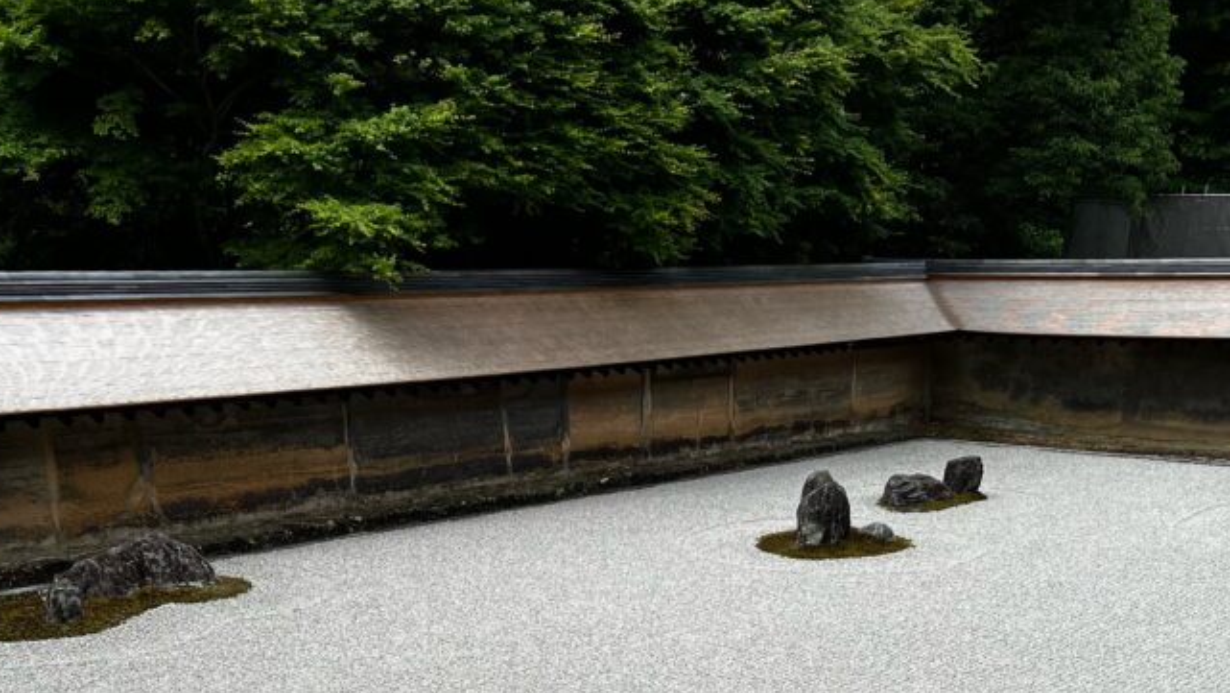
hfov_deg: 39.0
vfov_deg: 21.3
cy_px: 793
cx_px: 478
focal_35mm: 53
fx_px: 1729
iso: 50
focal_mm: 5.7
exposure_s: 1/2457
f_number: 1.5
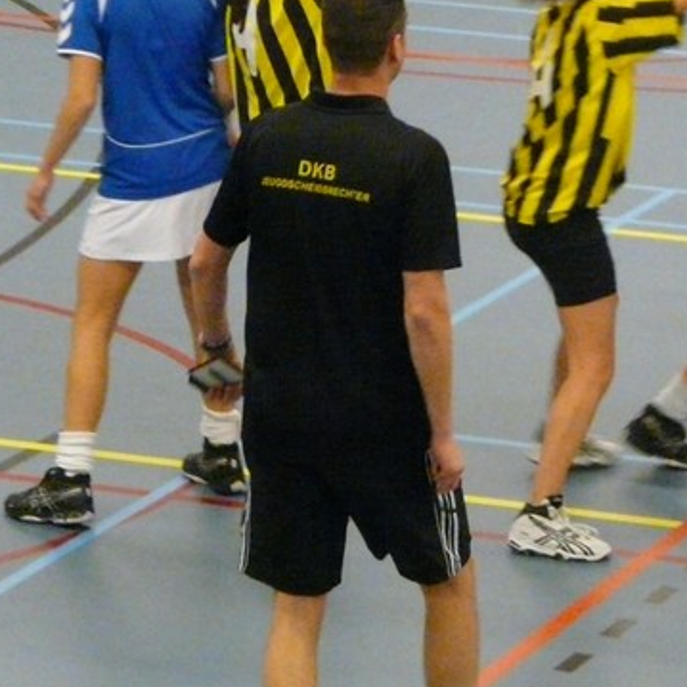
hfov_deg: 6.3
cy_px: 55
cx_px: 712
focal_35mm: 275
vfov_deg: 6.4
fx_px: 6175
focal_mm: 18
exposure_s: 1/60
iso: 800
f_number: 3.6
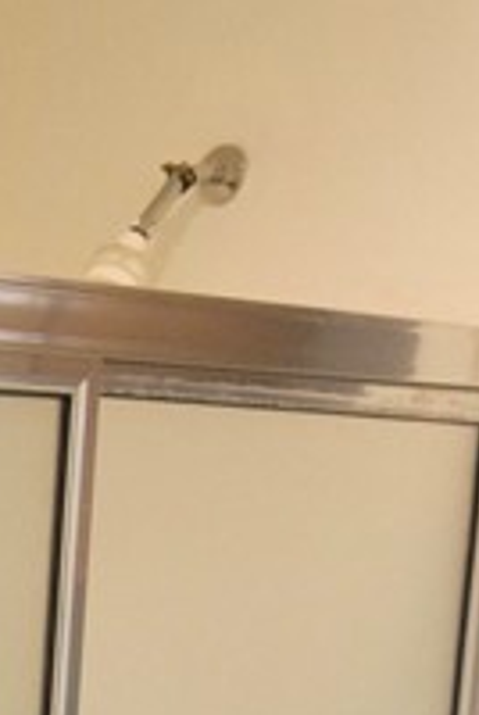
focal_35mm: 92
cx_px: -429
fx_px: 1830
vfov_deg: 21.3
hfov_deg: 13.2
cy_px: 726
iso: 4000
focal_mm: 17
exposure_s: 1/100
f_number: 8
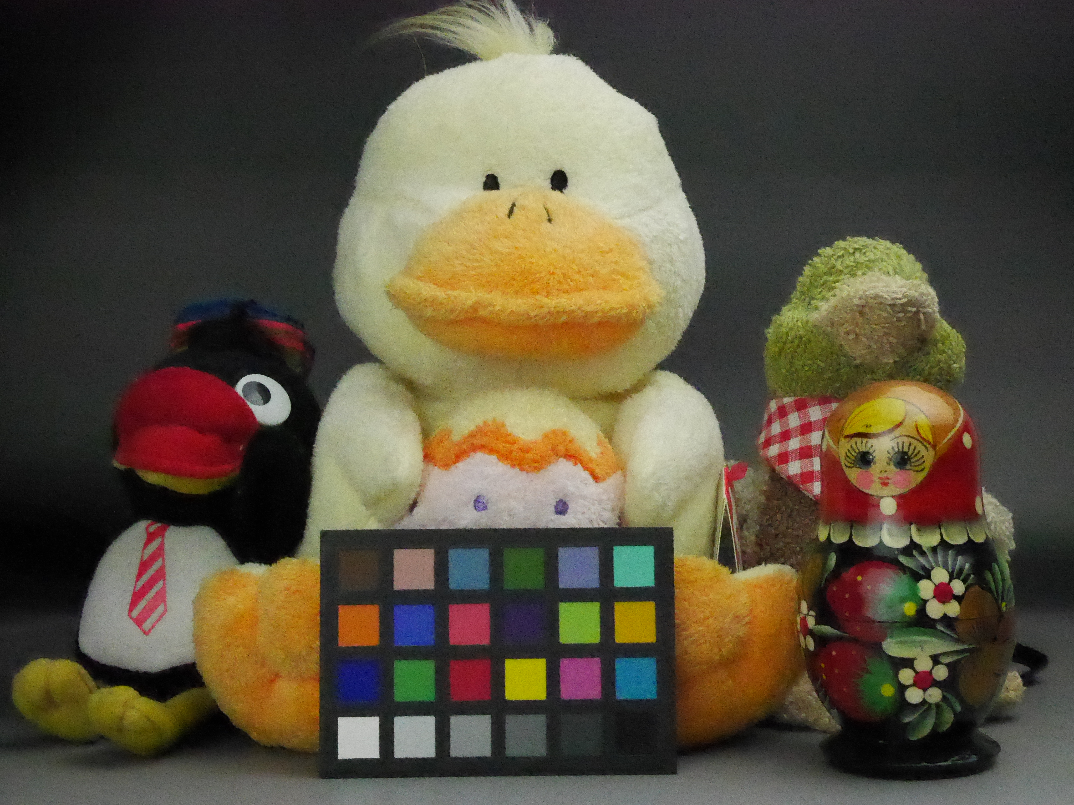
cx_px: 536
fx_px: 1644
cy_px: 396
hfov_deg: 36.2
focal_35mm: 53
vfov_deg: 27.5
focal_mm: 26
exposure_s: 1/4000
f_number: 11
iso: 25600
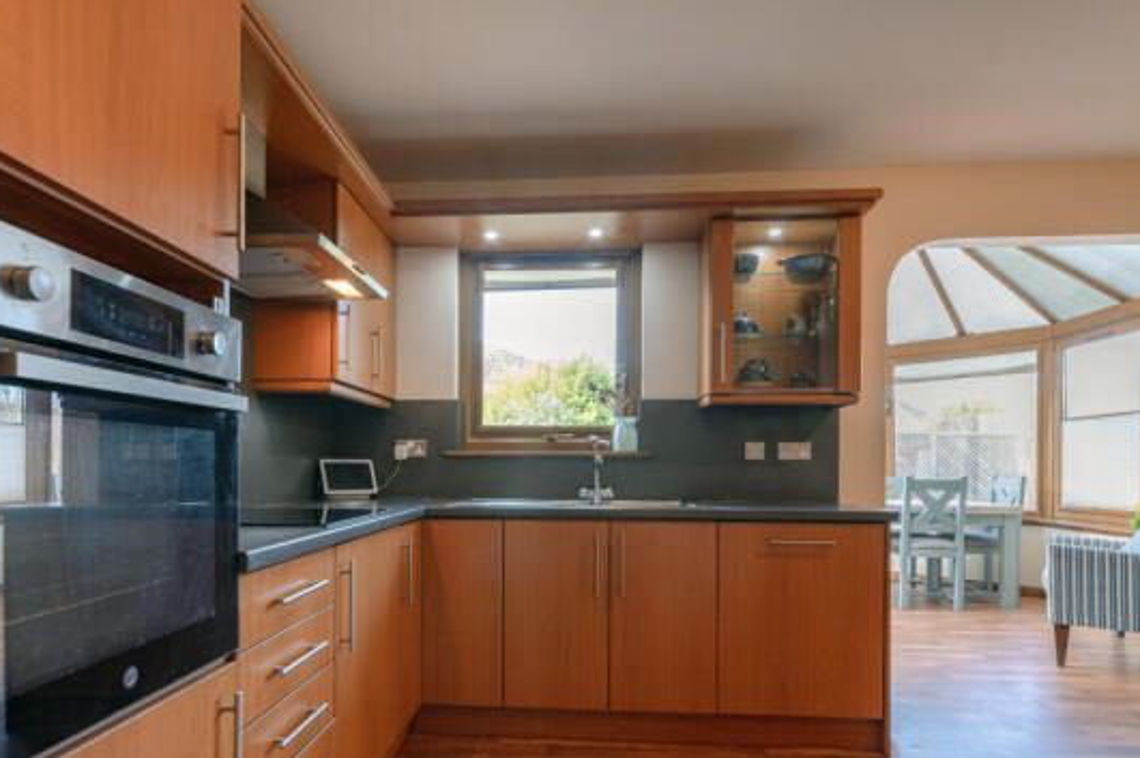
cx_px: 524
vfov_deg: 58.8
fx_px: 664
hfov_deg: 81.1
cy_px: 464
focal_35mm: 21
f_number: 8
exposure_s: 1/20
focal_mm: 17
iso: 800
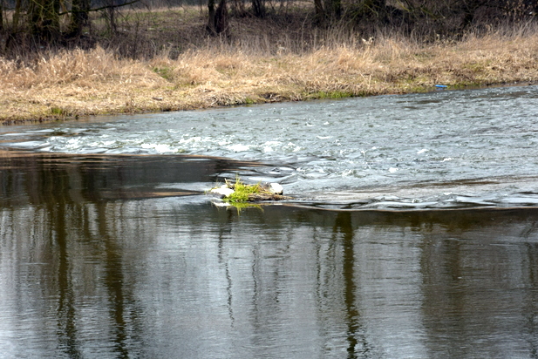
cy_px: 185
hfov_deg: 11.7
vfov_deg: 7.9
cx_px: 228
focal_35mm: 175
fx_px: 2616
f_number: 5.6
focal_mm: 90
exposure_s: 1/250
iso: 200
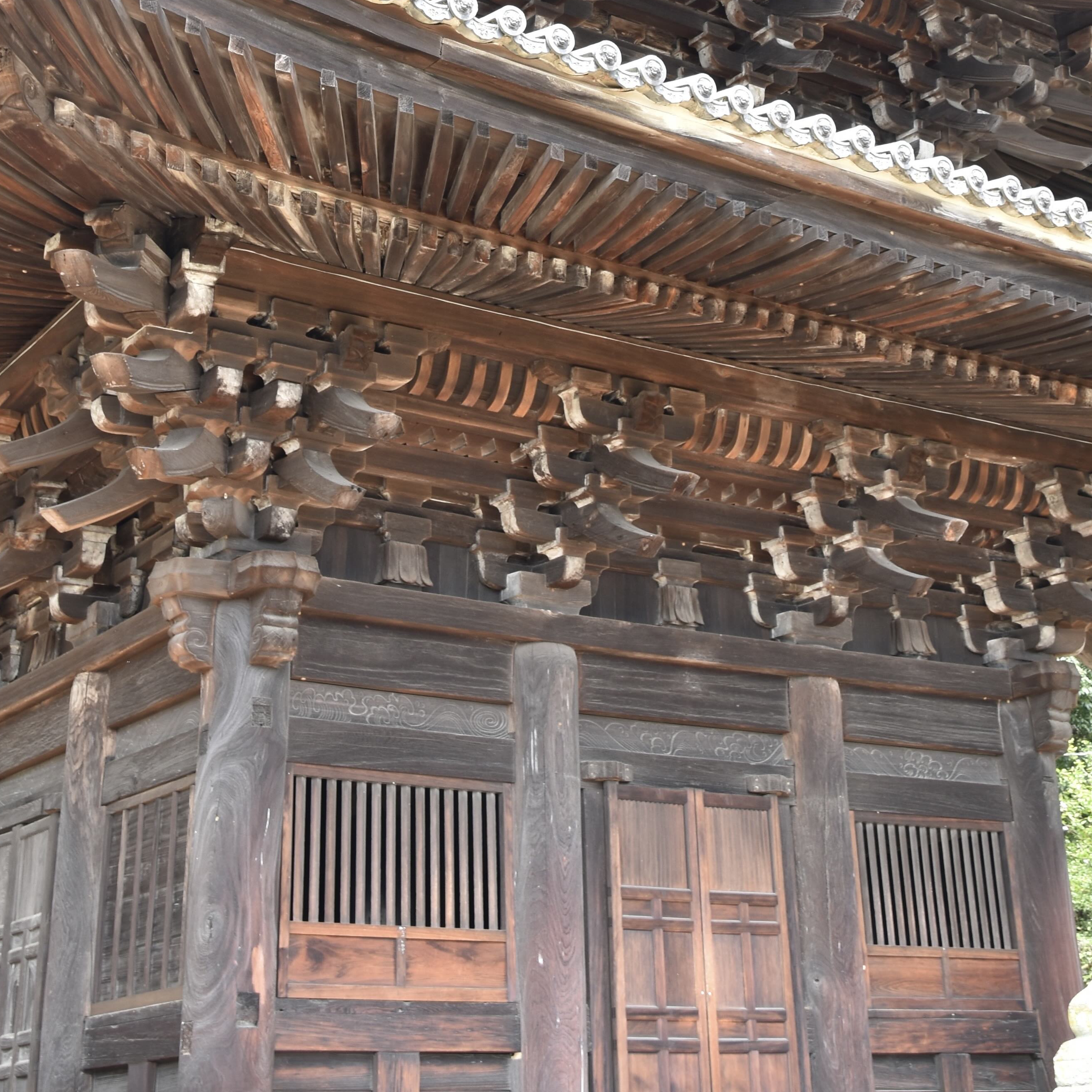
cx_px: 523
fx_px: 1249
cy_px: 544
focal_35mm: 35
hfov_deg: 47.2
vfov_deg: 47.2
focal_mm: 18
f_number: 8
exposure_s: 1/50
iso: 100
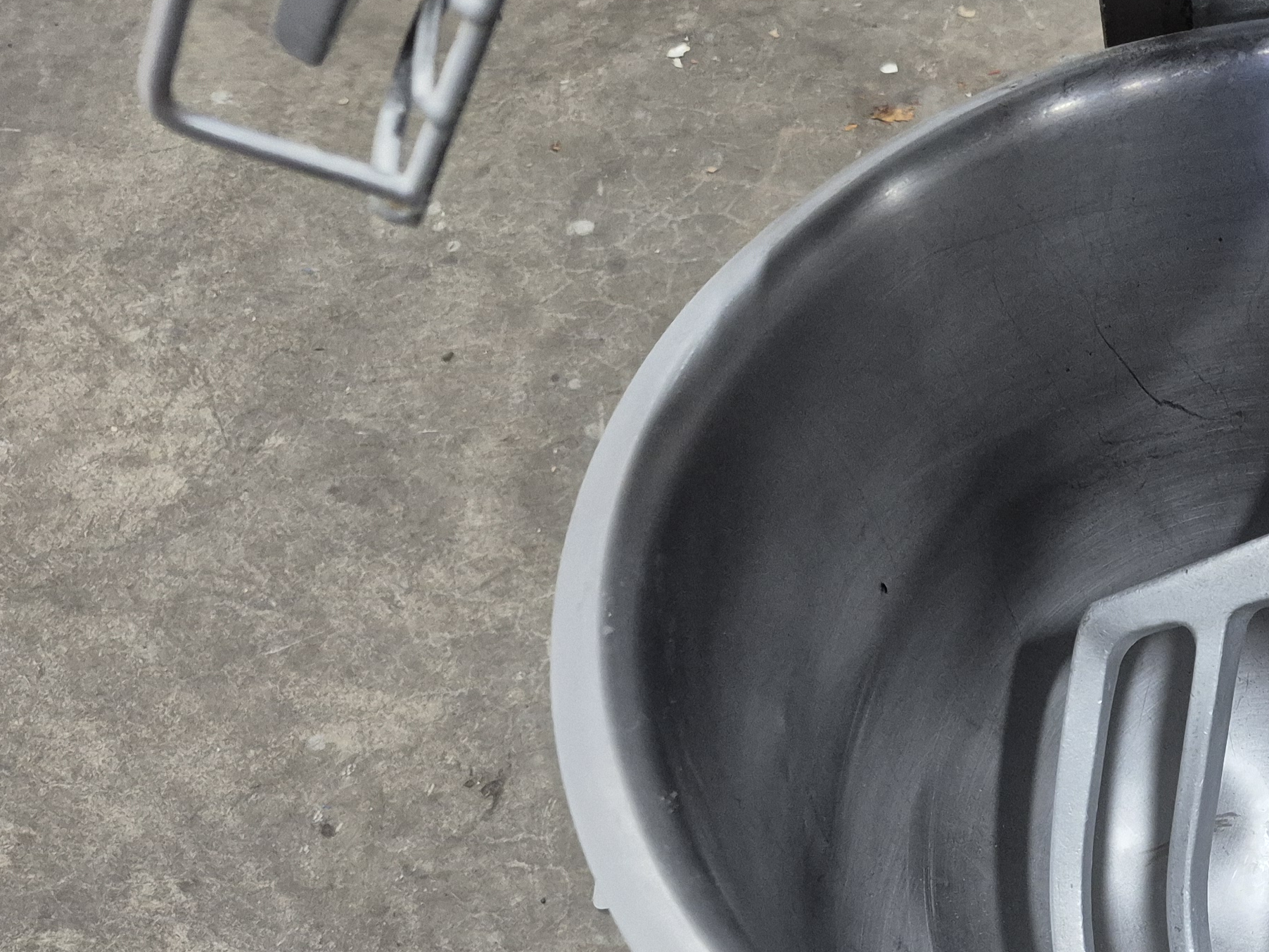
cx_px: 1369
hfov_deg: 33.2
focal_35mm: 51
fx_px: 1870
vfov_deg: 27.4
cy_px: 888
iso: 800
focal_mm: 5.4
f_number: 1.8
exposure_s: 1/120
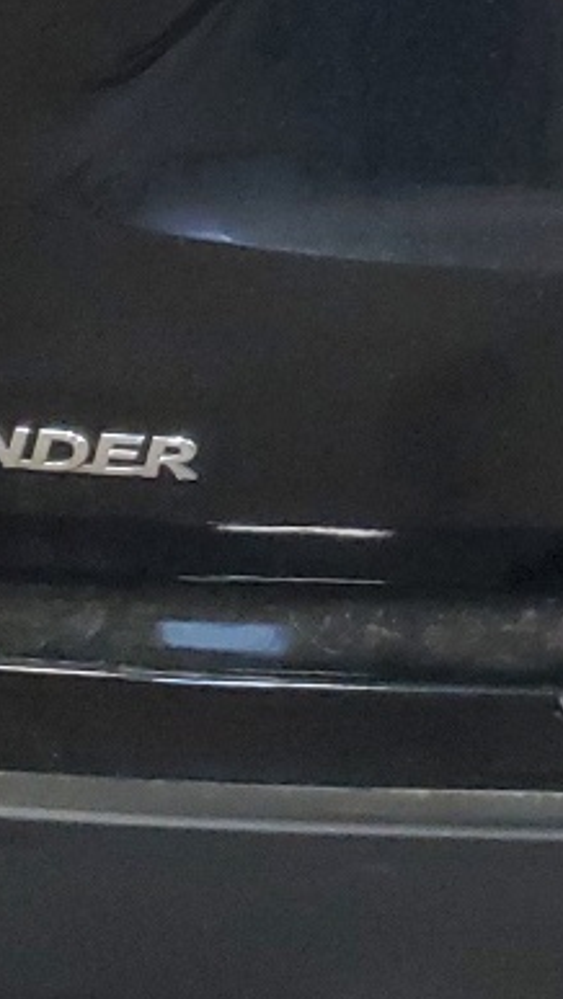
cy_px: -126
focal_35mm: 117
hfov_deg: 10.0
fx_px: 3102
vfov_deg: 17.6
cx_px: 917
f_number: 1.5
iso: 331
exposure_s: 1/60.2
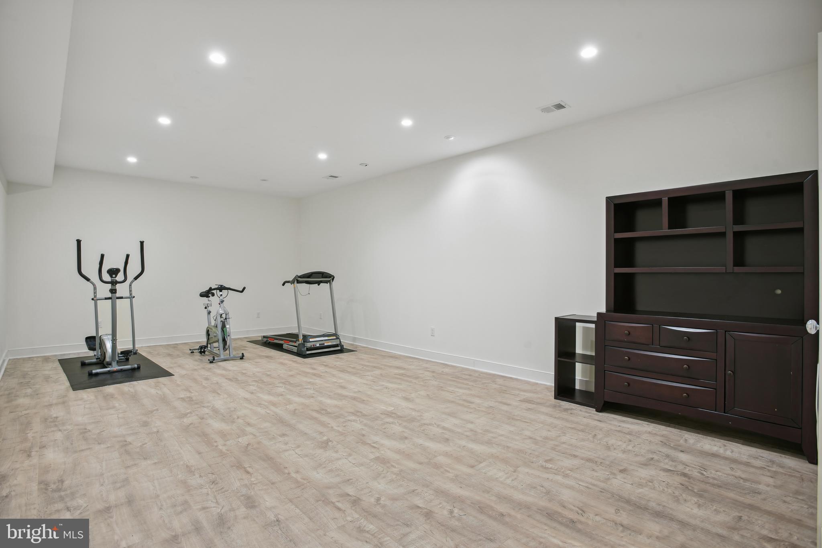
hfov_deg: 93.3
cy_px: 274
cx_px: 411
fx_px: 388
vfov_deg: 70.4
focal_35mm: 17
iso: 125
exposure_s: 1/2
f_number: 8
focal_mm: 17
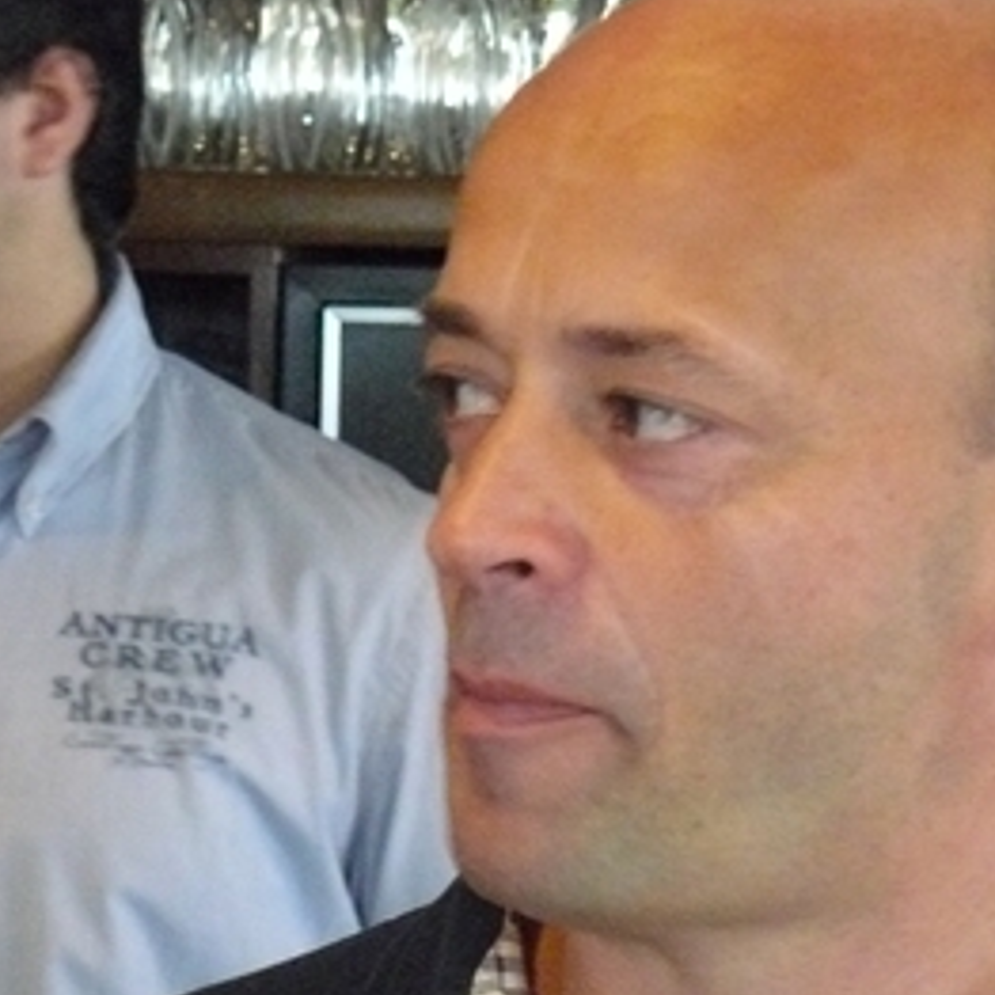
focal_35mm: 237
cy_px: 657
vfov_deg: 7.4
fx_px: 7707
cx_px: 661
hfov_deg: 7.4
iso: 800
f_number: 3.2
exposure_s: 1/13
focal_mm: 19.5
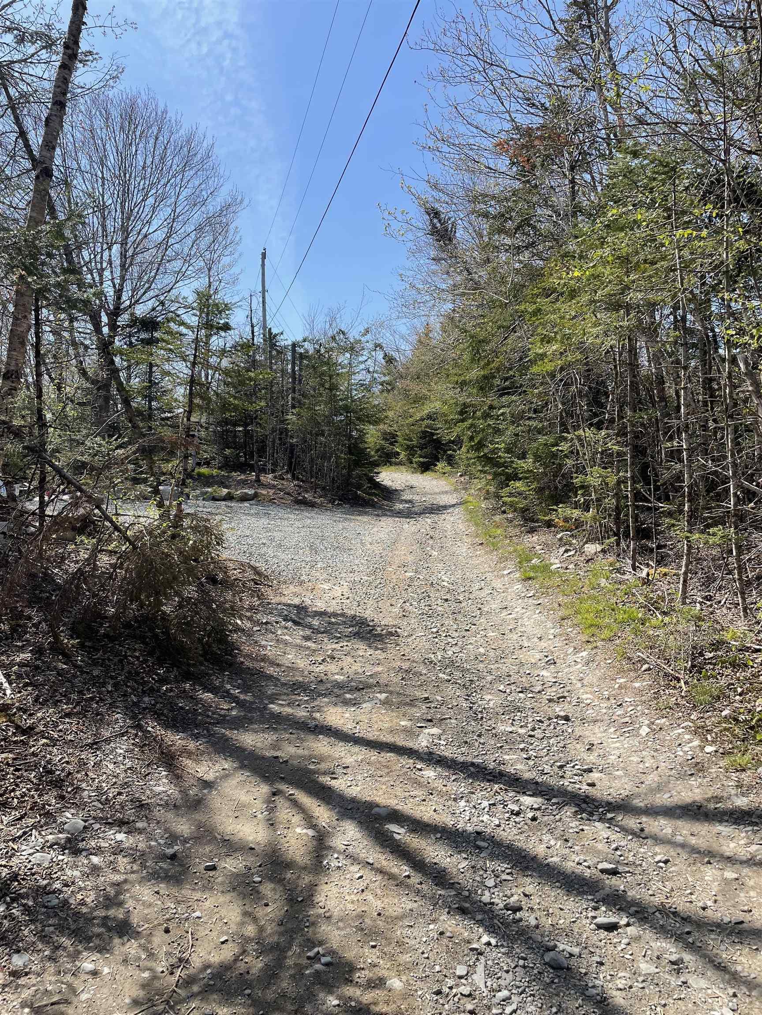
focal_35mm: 26
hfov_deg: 53.1
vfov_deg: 67.3
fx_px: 763
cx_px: 381
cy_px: 508
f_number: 1.6
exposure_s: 1/2564
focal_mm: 4.2
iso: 32
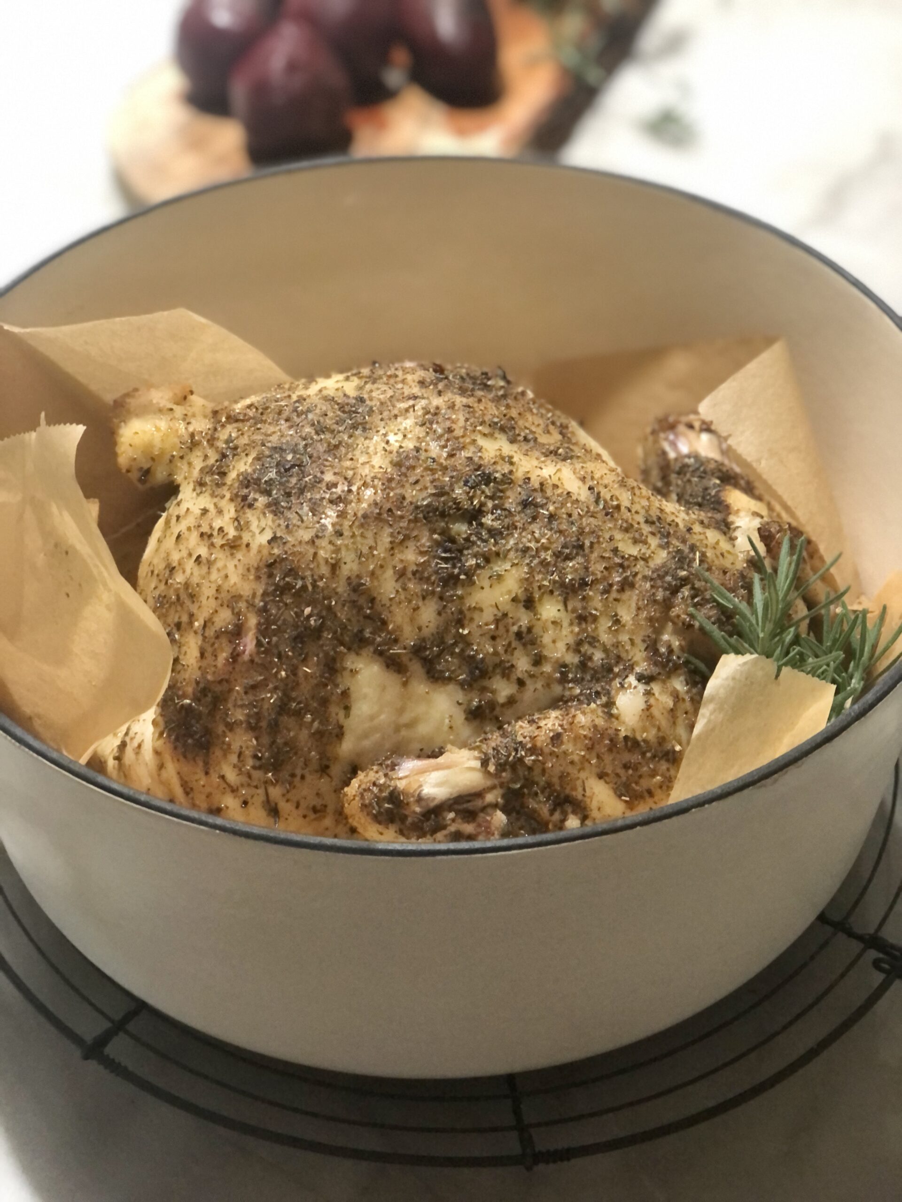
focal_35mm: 57
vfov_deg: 33.8
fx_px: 1980
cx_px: 451
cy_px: 601
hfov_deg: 25.7
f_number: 2.8
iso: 640
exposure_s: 1/30
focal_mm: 6.6
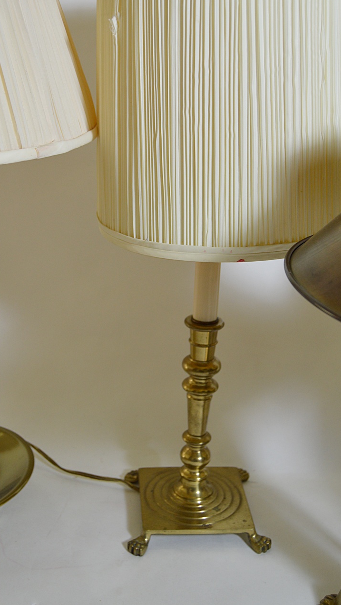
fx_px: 685
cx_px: 155
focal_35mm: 43
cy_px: 253
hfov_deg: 27.9
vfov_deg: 47.5
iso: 400
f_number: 4
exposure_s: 1/60
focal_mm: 23
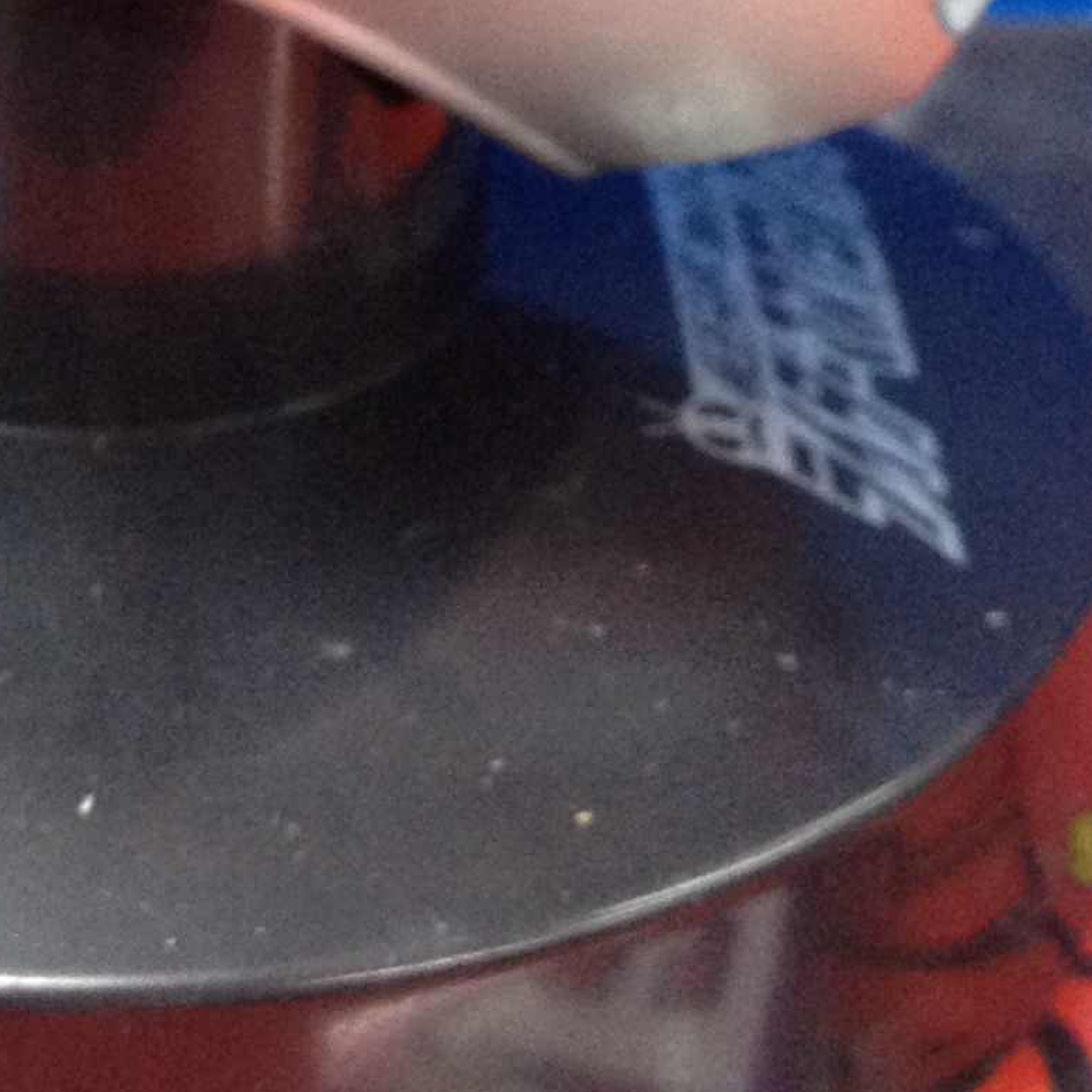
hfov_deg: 13.4
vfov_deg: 12.8
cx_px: 266
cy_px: -496
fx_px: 4640
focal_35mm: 130
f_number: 2.4
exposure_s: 1/20
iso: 250
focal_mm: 4.28
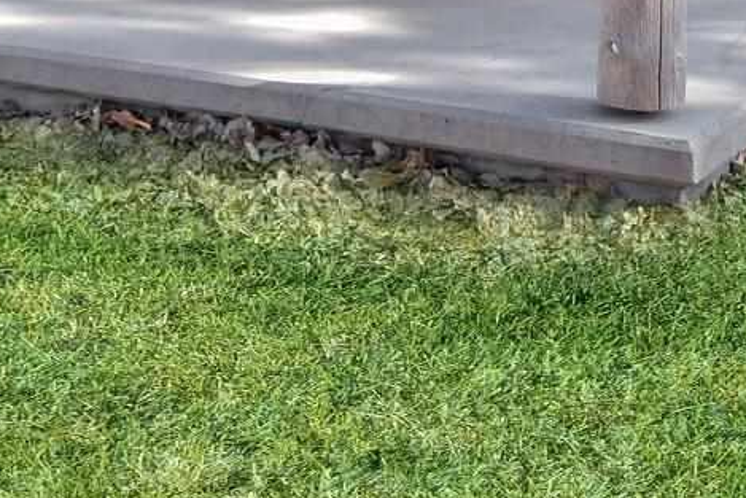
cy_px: -616
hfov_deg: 21.2
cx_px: 375
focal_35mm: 96
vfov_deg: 12.0
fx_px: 1990
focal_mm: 10
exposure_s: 1/200
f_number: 8
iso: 400
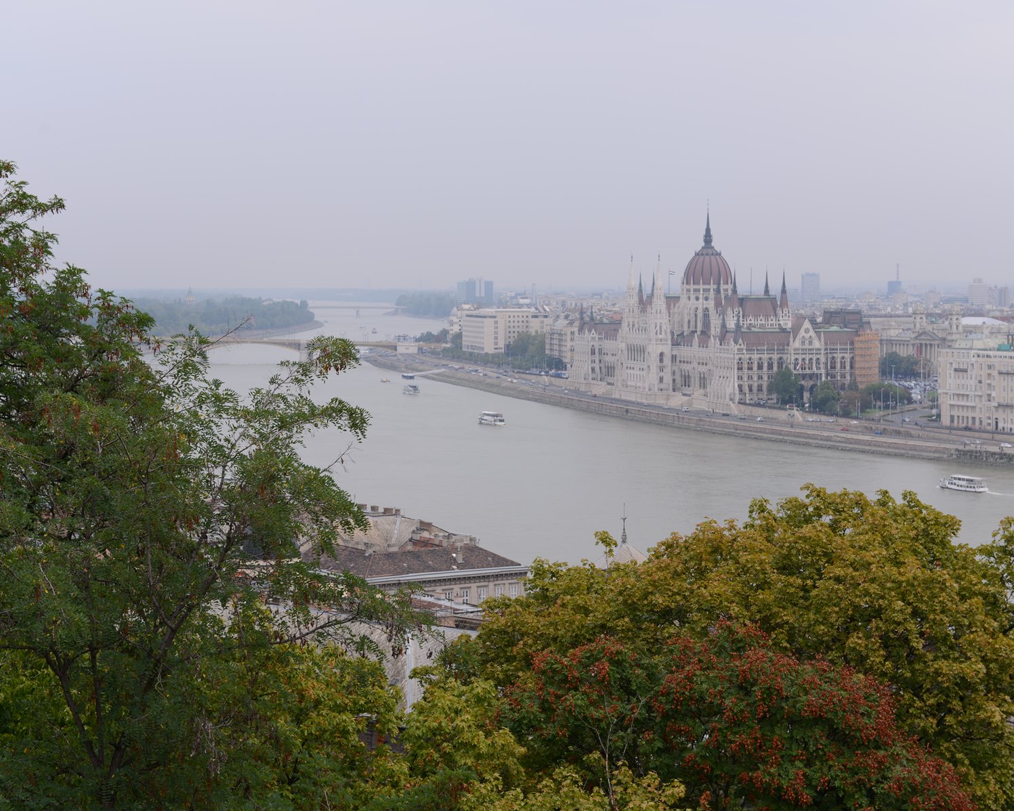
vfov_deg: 19.4
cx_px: 545
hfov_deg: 24.1
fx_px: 2371
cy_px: 405
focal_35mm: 79
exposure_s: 1/100
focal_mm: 70
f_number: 8
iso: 100
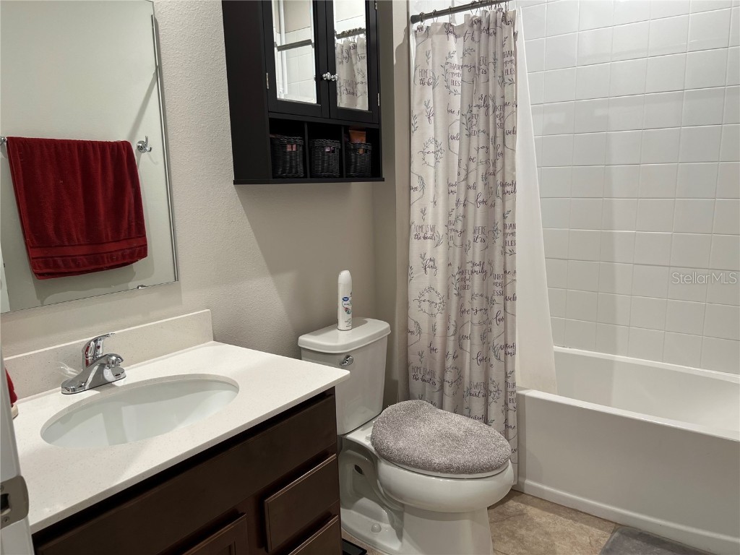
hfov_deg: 67.3
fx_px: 556
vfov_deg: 53.1
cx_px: 370
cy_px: 278
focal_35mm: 26
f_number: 1.5
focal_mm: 5.7
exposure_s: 1/60
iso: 80
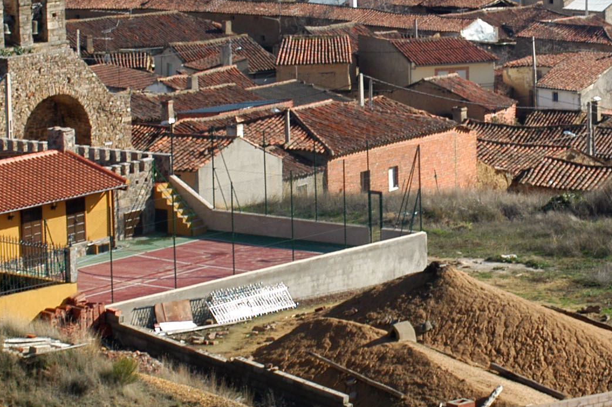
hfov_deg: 10.8
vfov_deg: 7.2
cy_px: 138
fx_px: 3227
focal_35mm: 190
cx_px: 525
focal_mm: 44
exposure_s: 1/160
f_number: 10
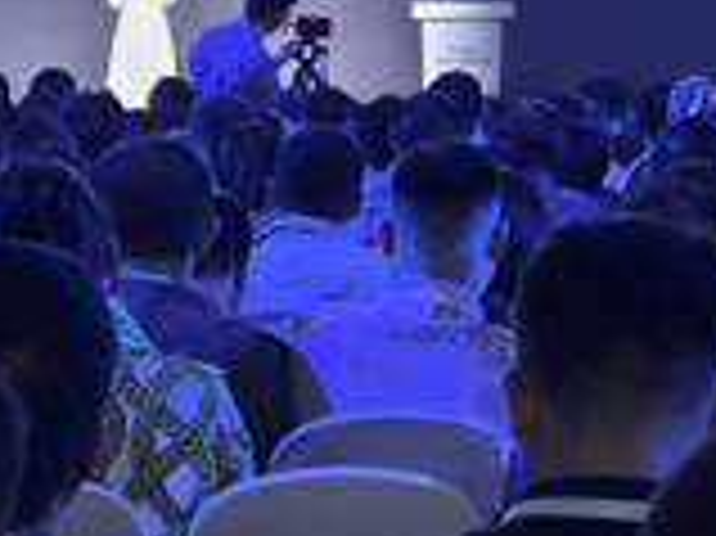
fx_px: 4588
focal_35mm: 222
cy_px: -387
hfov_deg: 8.8
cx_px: 923
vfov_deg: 6.6
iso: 64
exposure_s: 1/120
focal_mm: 5.35
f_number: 1.8
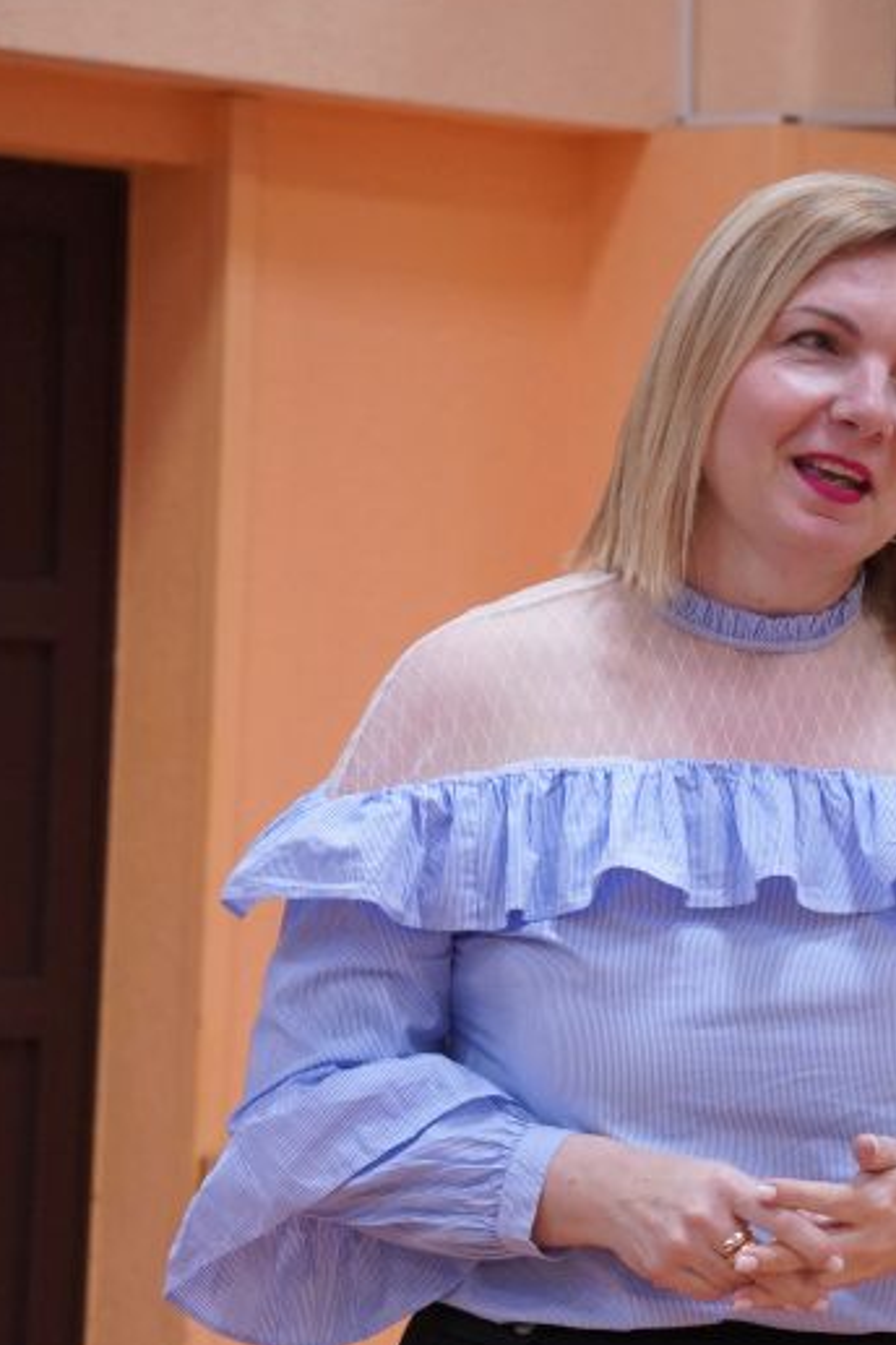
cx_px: 719
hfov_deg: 9.5
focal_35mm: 144
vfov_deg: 14.2
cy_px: 964
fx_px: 5376
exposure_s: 1/125
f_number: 3.5
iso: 2000
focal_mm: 50
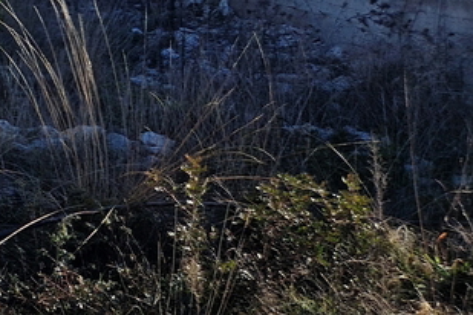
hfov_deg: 17.0
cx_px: -439
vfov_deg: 14.4
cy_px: -37
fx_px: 1222
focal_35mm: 93
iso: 50
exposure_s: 1/1368
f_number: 1.8
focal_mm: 5.4
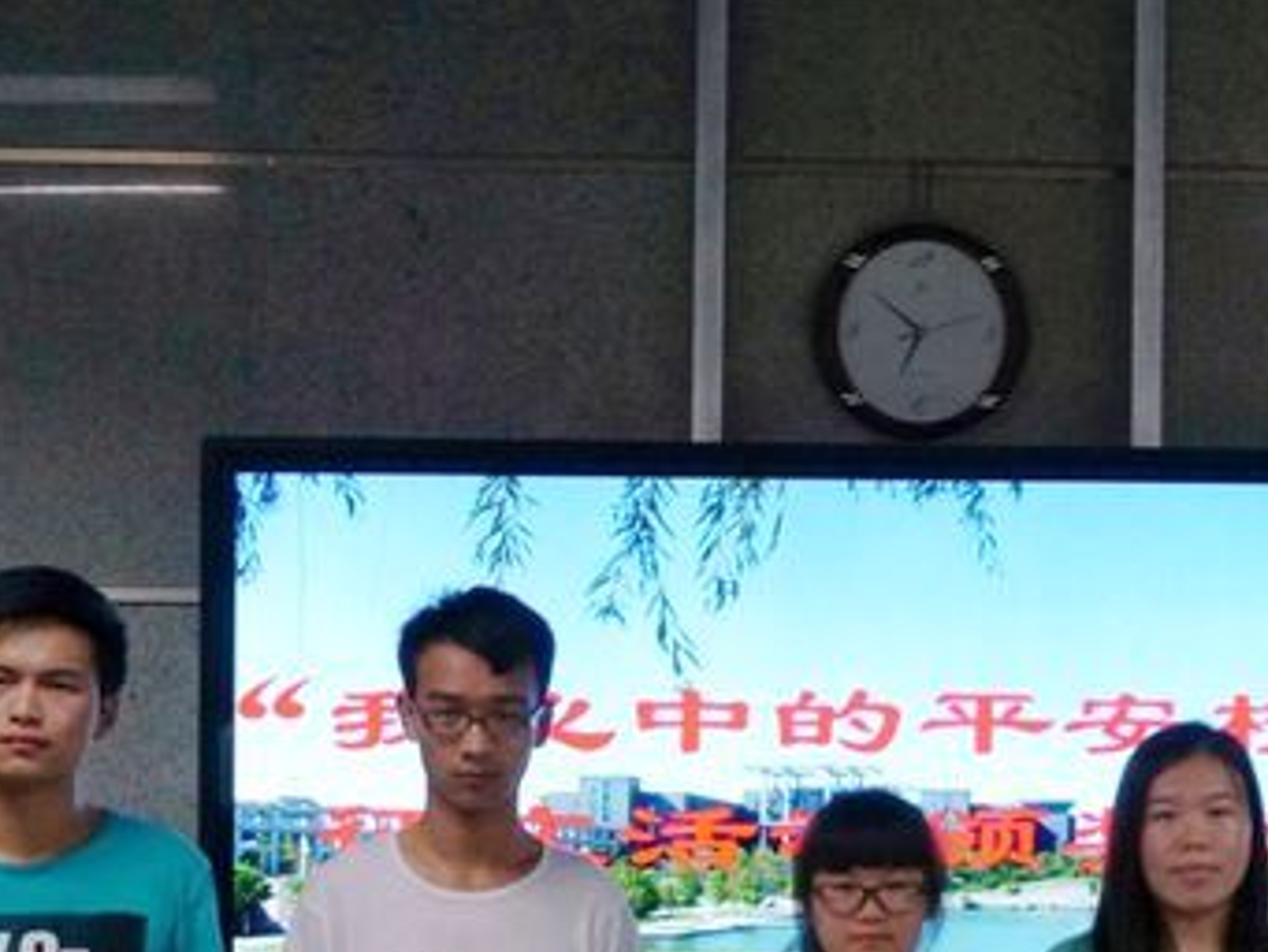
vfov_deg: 11.0
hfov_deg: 14.5
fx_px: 4947
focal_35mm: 135
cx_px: 1101
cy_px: 690
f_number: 5.6
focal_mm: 40
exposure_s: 1/80
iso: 800
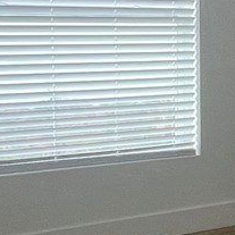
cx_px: 412
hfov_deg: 16.6
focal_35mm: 89
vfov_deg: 19.5
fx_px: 684
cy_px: 96
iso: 80
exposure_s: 1/120
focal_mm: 1.57
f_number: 1.8
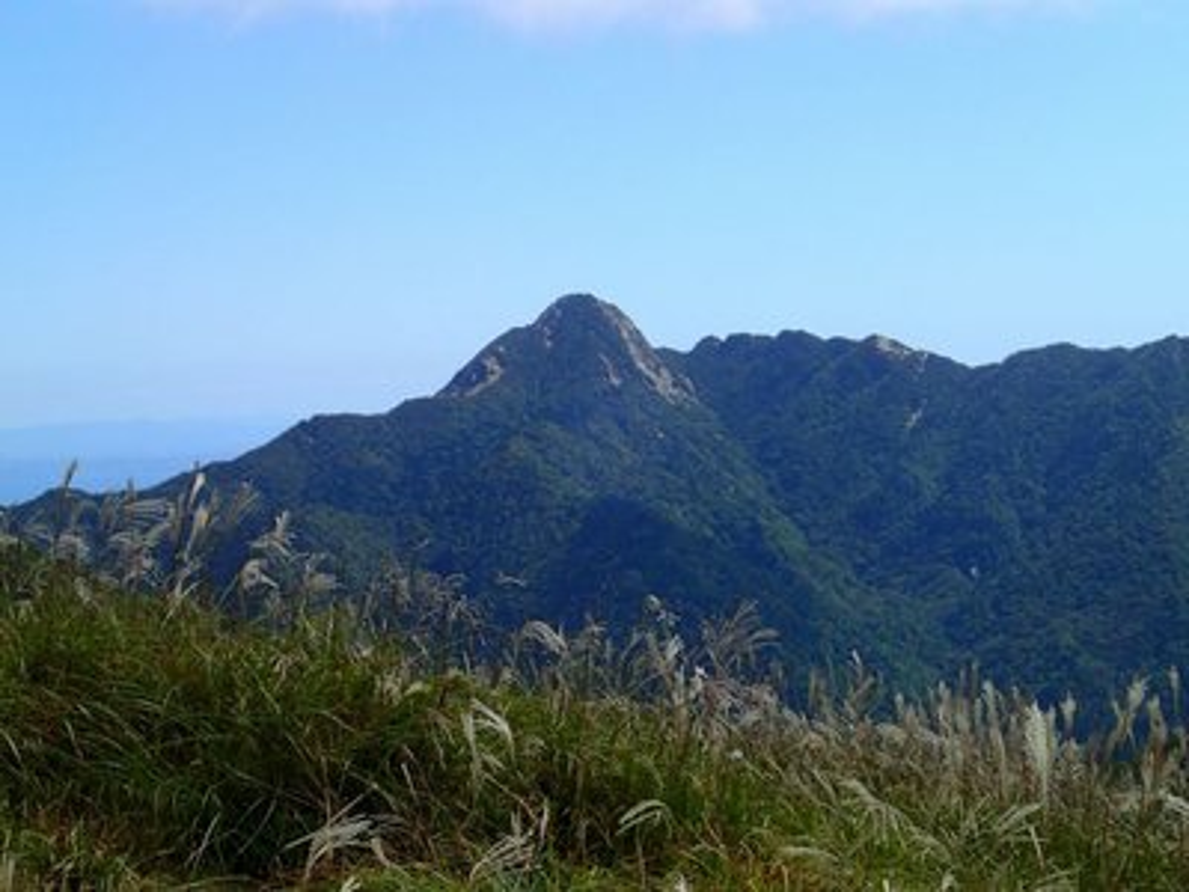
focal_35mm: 100
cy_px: 446
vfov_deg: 14.8
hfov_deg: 19.6
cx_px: 594
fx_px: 3435
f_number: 6.3
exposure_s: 1/400
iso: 100
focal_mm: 18
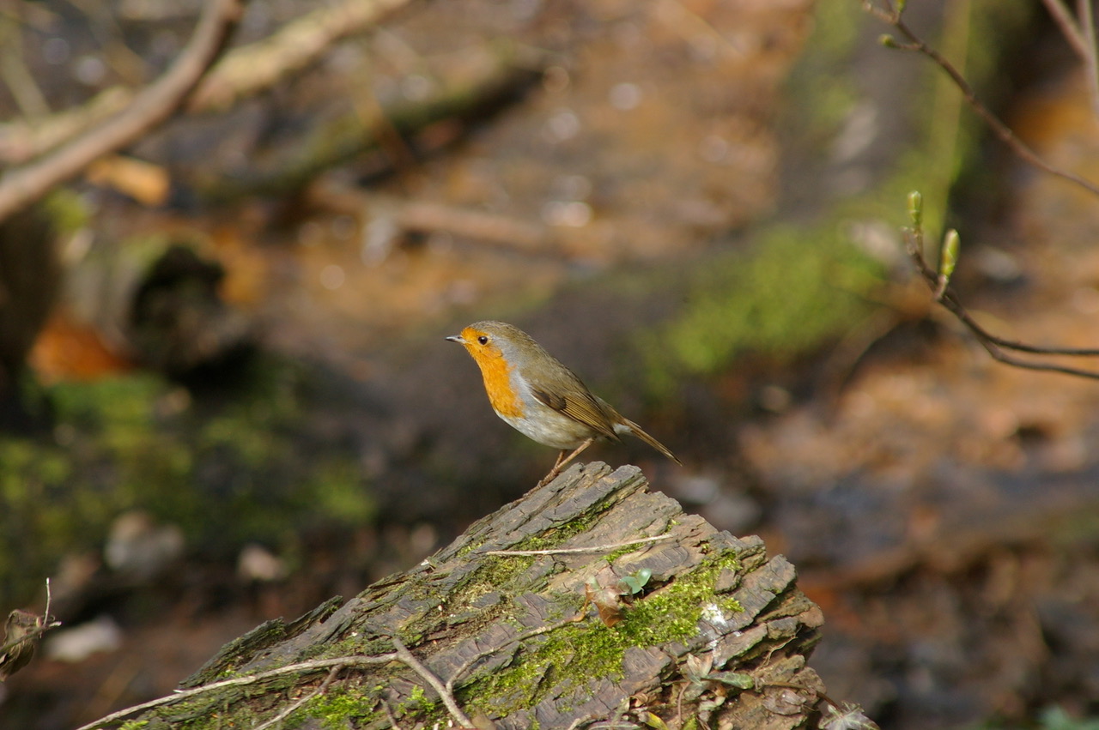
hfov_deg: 6.5
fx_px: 9607
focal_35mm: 315
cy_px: 365
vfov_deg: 4.4
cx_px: 550
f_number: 6.7
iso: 400
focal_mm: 210
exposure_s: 1/250
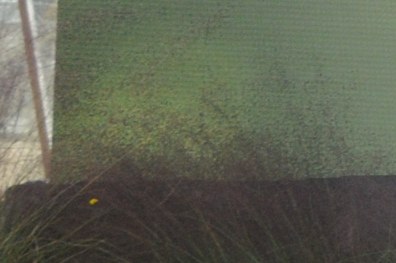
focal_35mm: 281
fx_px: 3087
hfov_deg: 6.7
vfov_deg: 4.8
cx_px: 1151
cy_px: -257
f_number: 10
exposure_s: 1/250
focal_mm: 26
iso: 500
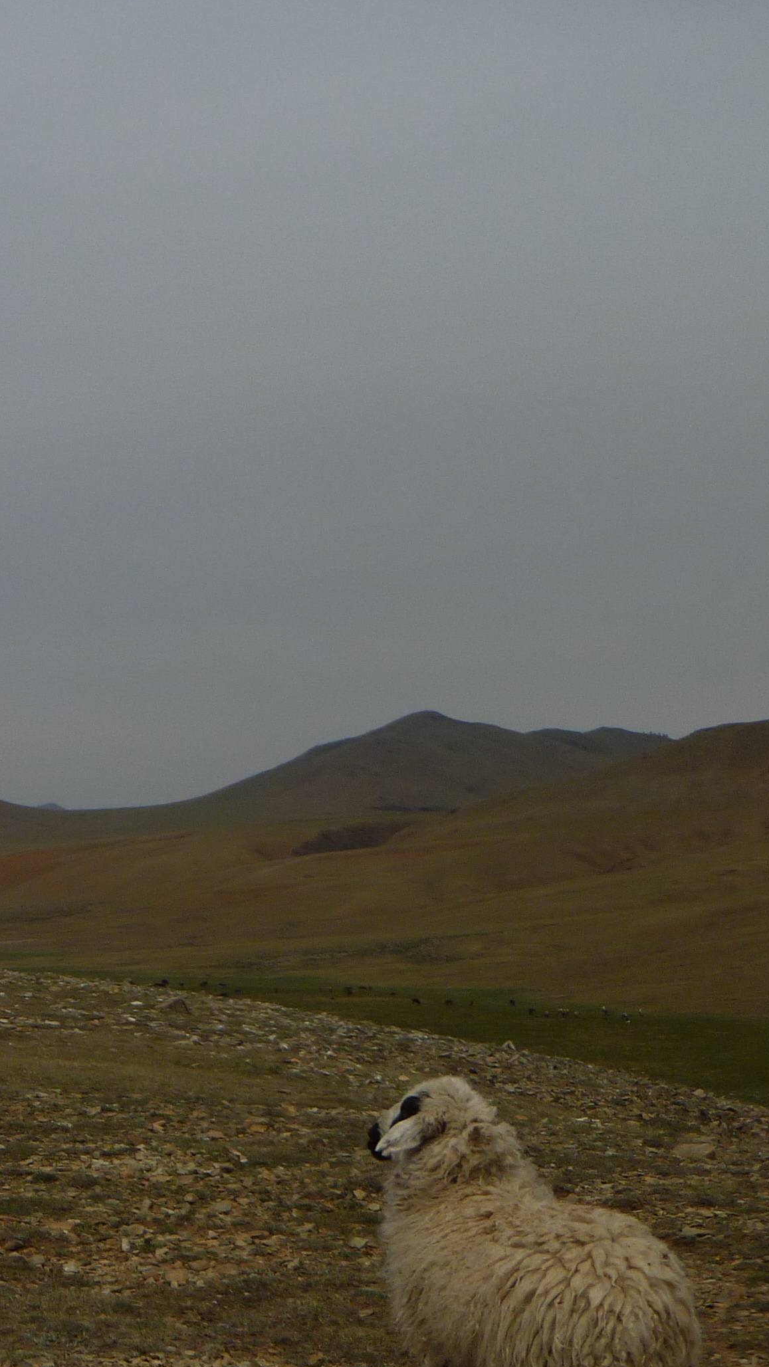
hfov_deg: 13.4
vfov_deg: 24.9
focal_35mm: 85
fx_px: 3081
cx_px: -394
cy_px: 858
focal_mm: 7.9
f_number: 11
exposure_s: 1/250
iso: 80
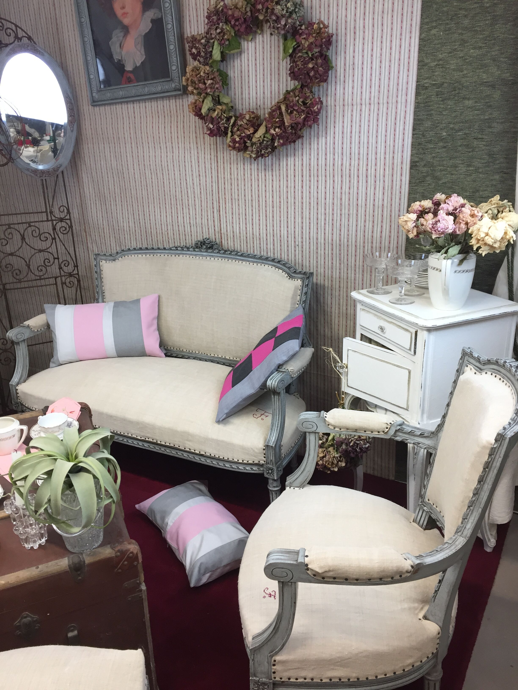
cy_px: 345
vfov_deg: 61.7
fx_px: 579
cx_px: 259
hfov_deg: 48.2
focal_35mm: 29
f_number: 2.2
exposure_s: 1/33
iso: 32
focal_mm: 4.15
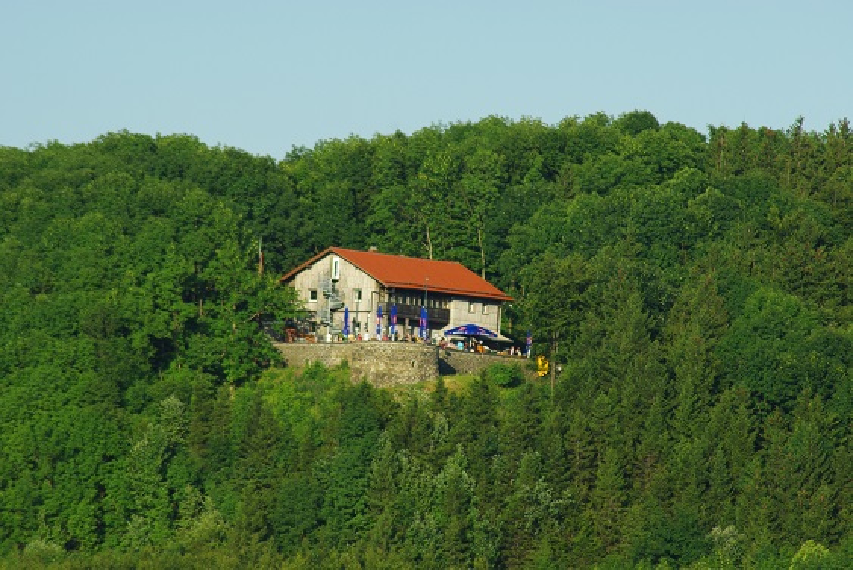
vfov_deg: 3.1
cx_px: 426
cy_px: 285
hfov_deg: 4.6
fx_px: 10667
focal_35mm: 450
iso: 100
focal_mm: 300
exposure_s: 1/180
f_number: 8
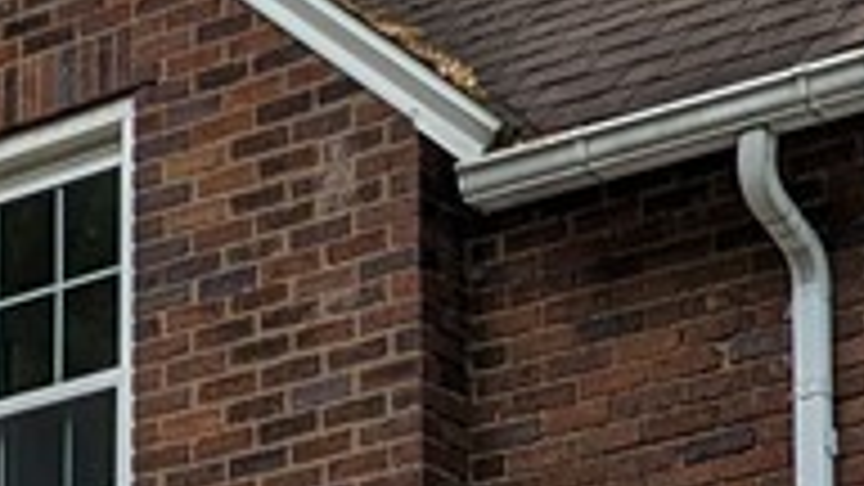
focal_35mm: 157
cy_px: 824
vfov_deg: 7.5
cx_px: 490
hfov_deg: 13.7
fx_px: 3597
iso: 57
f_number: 1.73
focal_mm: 4.38
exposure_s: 1/3344
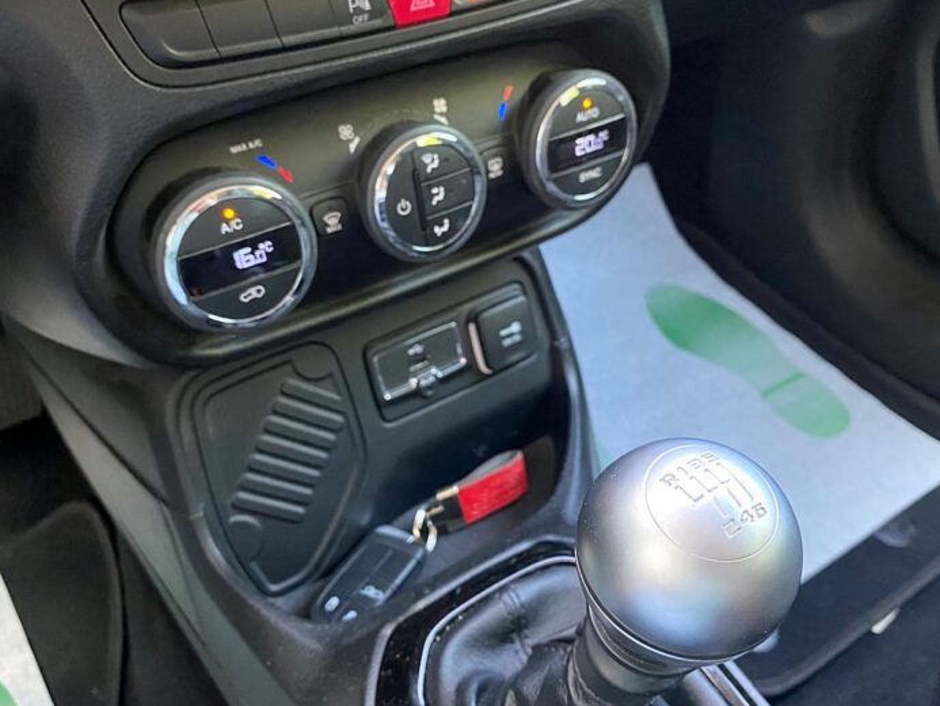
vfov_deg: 46.8
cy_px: 354
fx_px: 815
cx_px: 468
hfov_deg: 60.0
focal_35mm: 30
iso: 200
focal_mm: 4.25
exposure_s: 1/59
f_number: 1.8
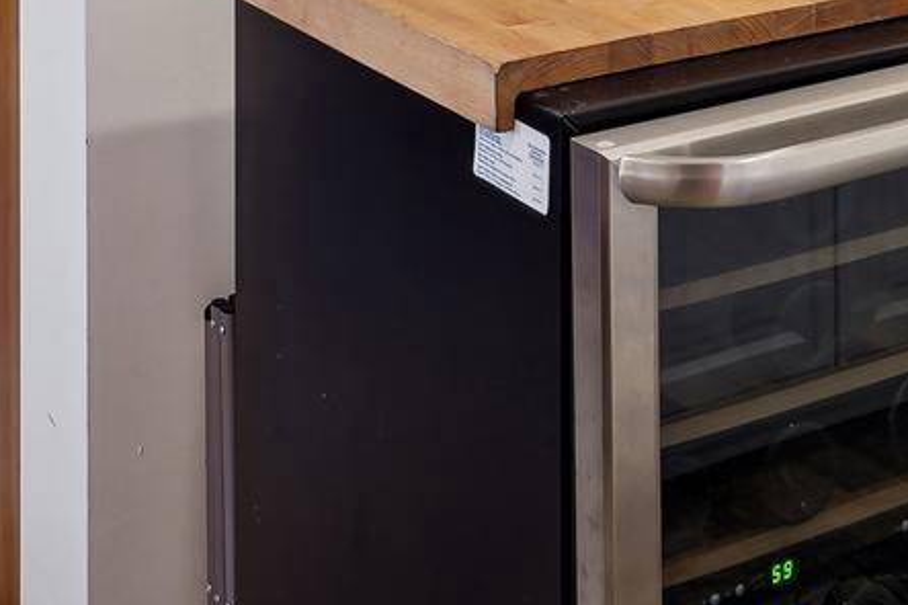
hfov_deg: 27.2
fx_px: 1866
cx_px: 588
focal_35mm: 74
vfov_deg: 15.3
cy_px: -553
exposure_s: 1/5
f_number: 8
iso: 200
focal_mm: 16
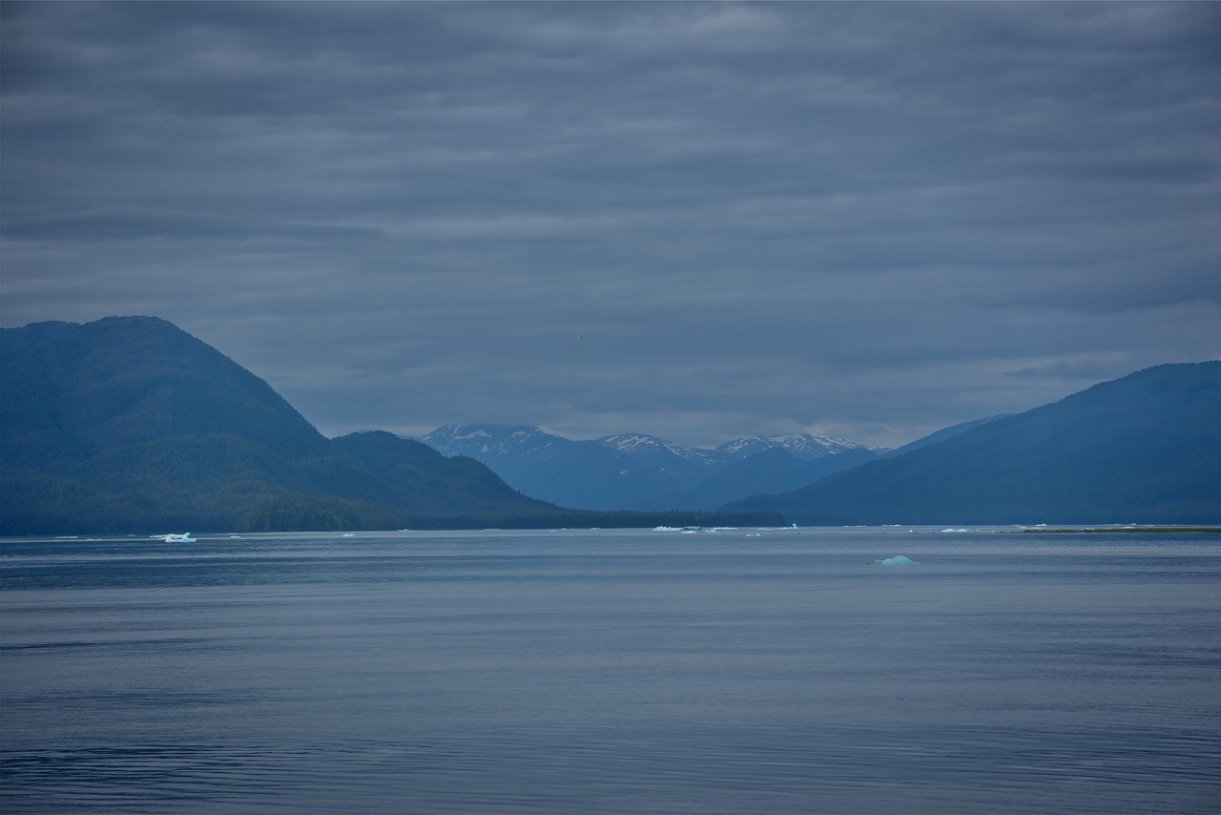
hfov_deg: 18.6
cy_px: 408
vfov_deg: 12.5
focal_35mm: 110
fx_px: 3731
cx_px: 610
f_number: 9
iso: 100
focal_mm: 110
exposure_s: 1/320
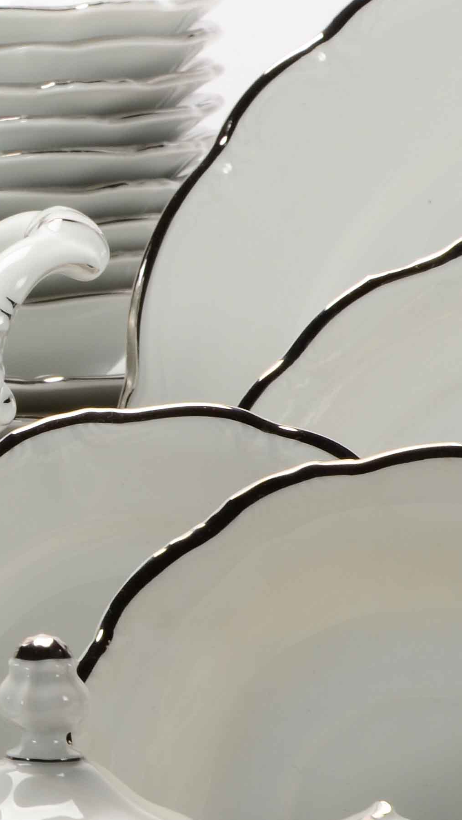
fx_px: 9783
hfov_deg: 2.7
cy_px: 267
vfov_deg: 4.8
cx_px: -625
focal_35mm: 449
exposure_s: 1/160
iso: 200
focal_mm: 105
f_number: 18
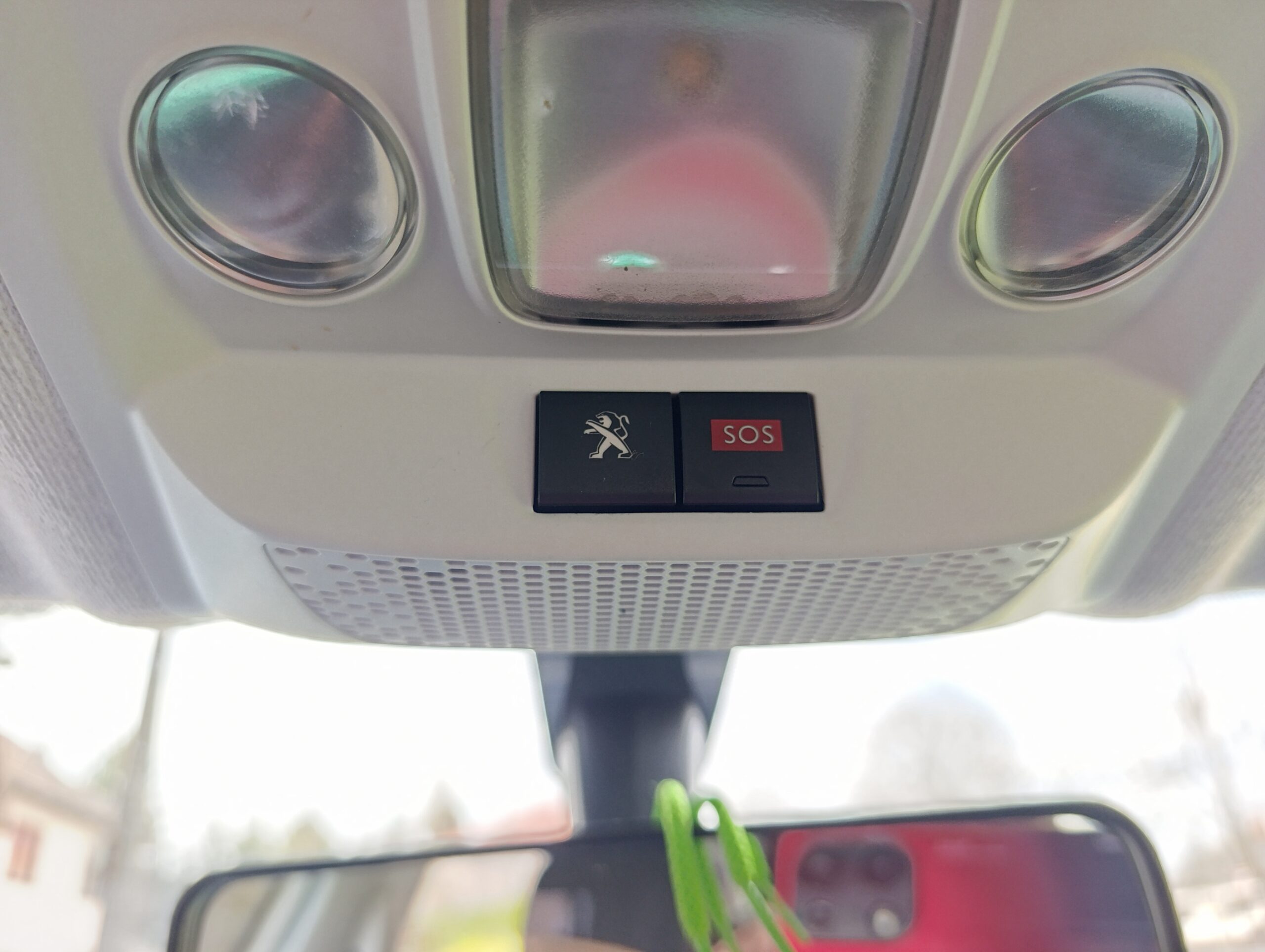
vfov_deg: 59.0
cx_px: 632
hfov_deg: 73.8
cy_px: 476
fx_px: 842
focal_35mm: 23
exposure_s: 1/100
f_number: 1.6
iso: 320
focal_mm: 6.14
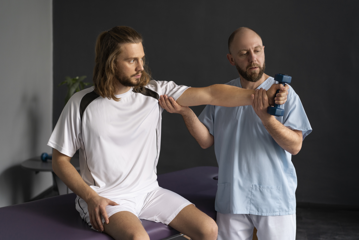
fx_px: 548
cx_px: 180
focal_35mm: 55
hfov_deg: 36.2
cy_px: 120
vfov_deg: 24.6
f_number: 2.5
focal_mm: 55
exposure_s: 1/125
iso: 400
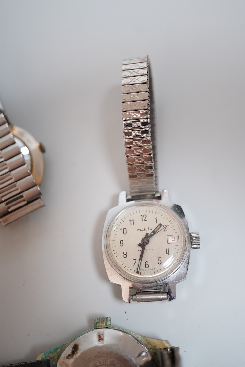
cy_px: 184
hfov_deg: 29.9
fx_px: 459
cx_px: 122
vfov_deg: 43.6
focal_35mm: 45
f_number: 5
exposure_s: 1/200
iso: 2500
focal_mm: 30
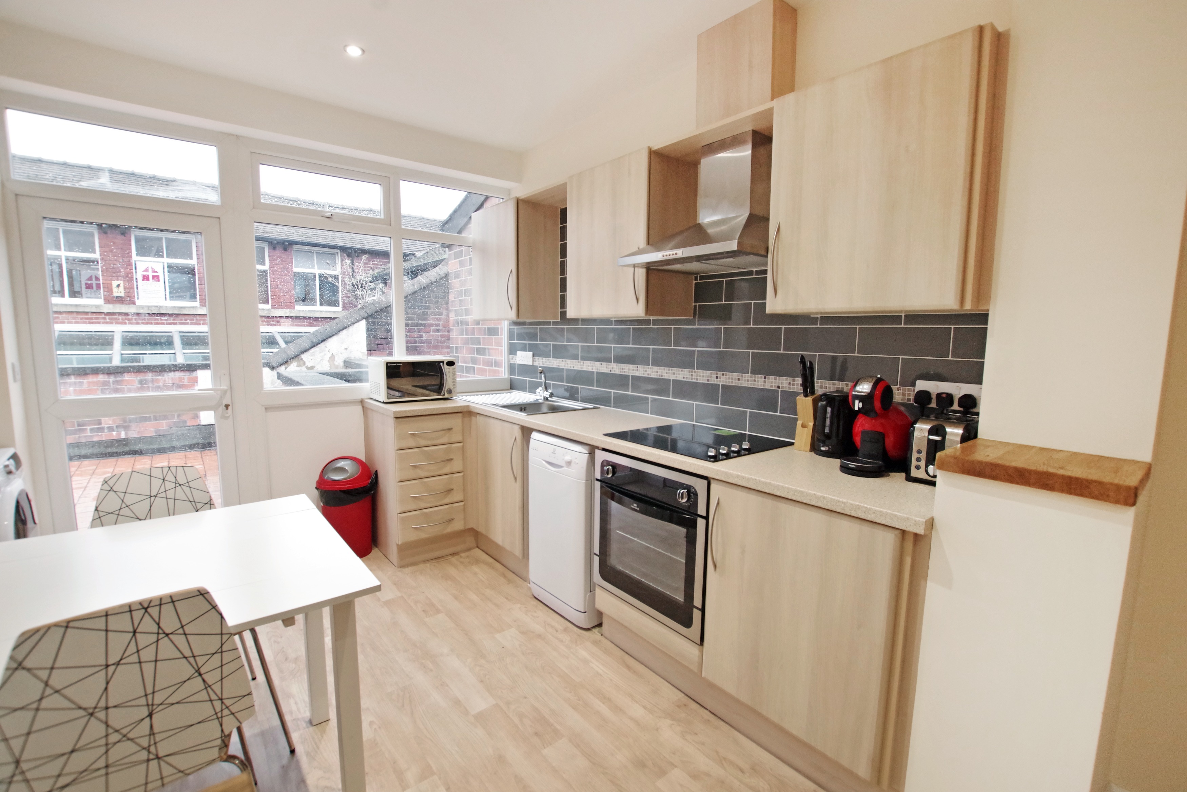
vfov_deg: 77.3
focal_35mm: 15
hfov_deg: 100.4
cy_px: 396
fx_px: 495
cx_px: 594
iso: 1600
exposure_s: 1/30
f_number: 5.6
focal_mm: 10
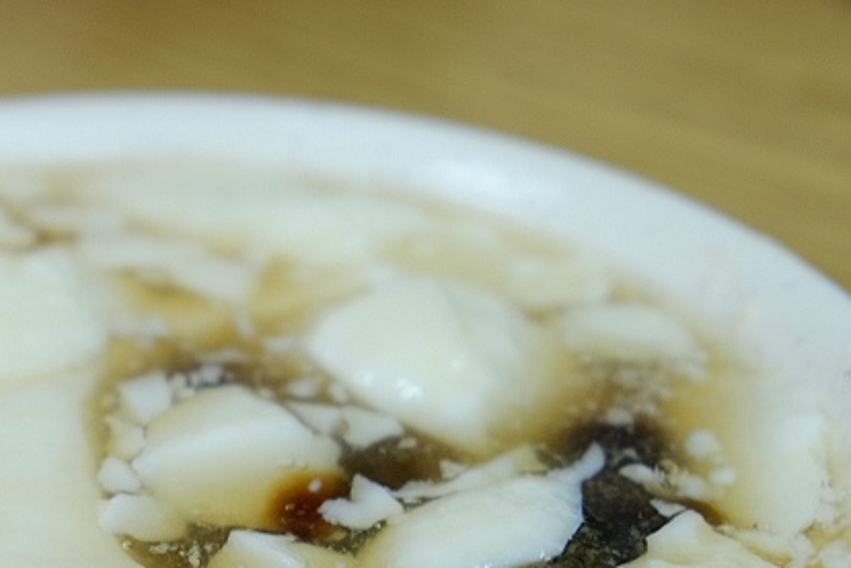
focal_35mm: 147
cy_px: 487
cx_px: 90
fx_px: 3475
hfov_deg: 13.8
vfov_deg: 9.3
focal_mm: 50.5
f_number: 4
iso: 200
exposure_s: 1/15
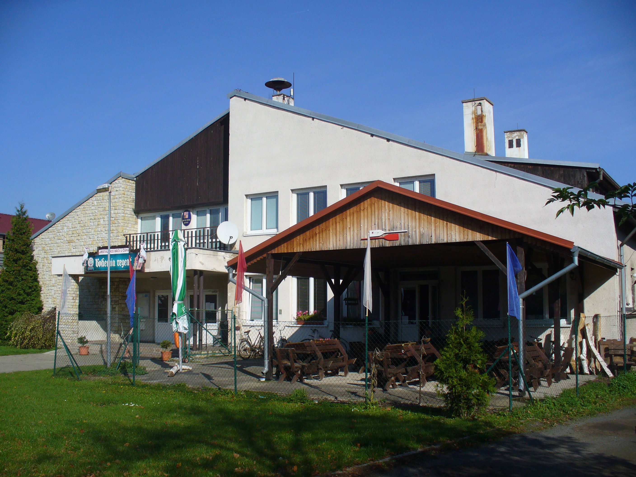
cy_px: 238
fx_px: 680
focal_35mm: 37
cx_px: 318
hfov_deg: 50.1
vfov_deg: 38.7
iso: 80
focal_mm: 6.1
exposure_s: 1/500
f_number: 5.6
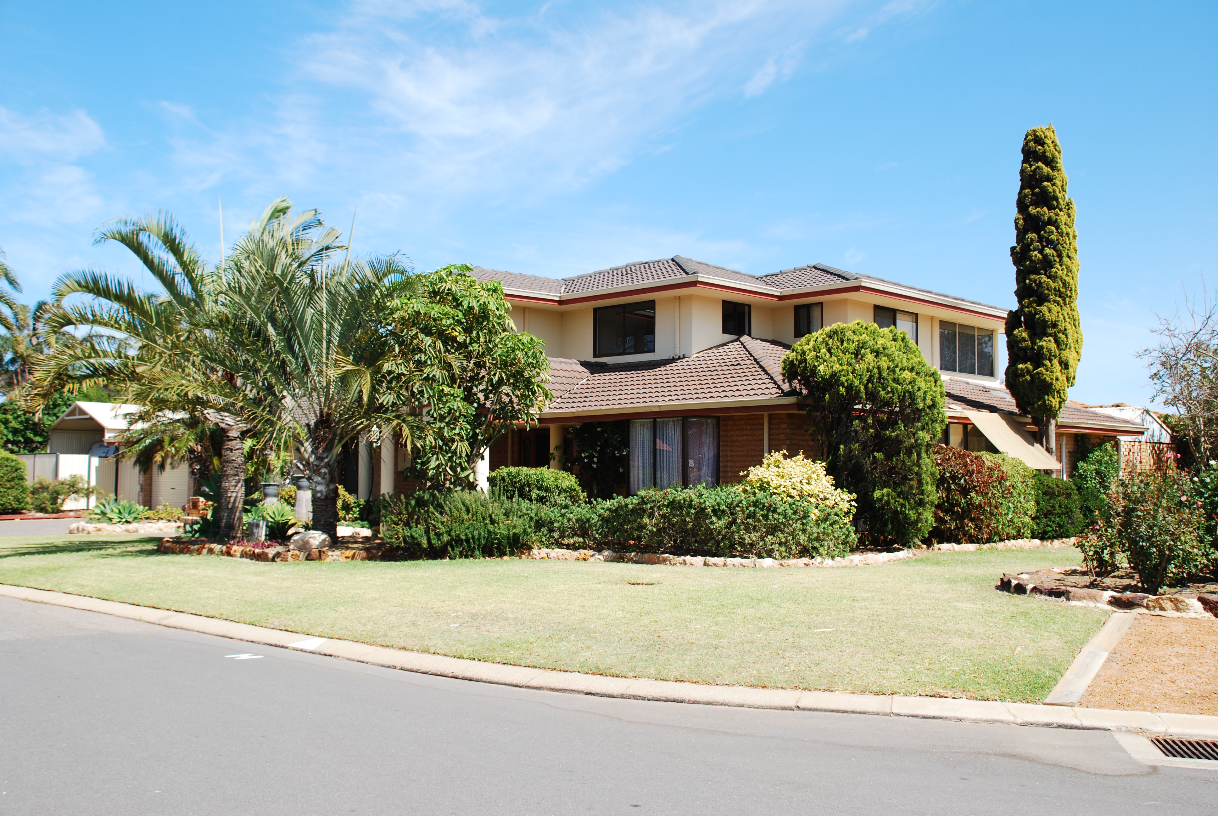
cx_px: 609
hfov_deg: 53.1
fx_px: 1219
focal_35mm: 36
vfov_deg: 37.0
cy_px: 408
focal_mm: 24
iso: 100
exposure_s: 1/200
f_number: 7.1
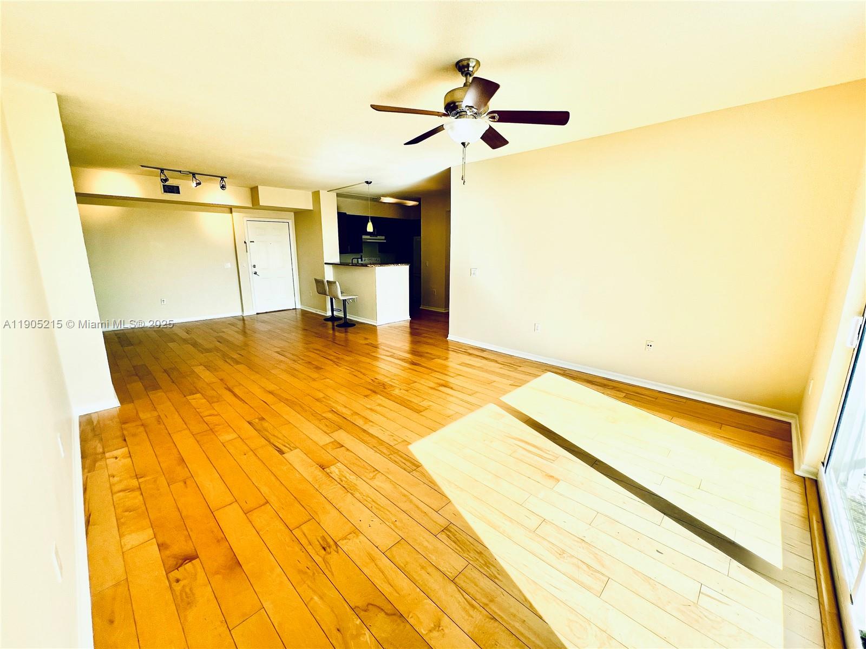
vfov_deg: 89.9
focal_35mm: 13
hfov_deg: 106.2
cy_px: 324
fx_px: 325
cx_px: 433
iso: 32
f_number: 1.8
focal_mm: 1.57
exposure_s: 1/308
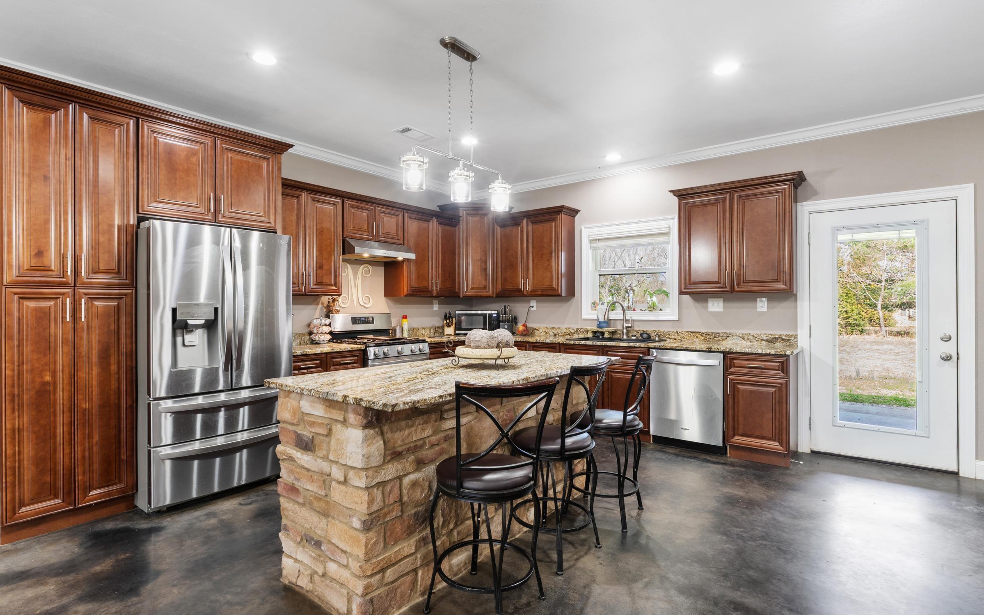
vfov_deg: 65.0
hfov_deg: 91.0
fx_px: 483
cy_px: 305
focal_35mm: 18
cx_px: 477
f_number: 9
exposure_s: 1.6
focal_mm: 11.3
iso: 200
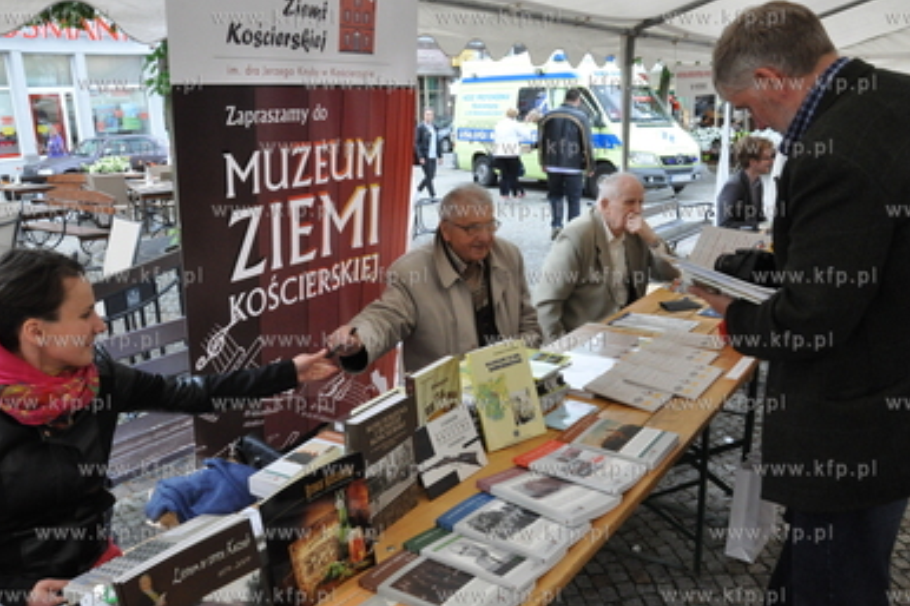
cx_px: 448
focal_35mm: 28
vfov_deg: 46.4
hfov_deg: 65.5
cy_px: 307
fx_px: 707
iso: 2000
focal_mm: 18
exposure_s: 1/80
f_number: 16
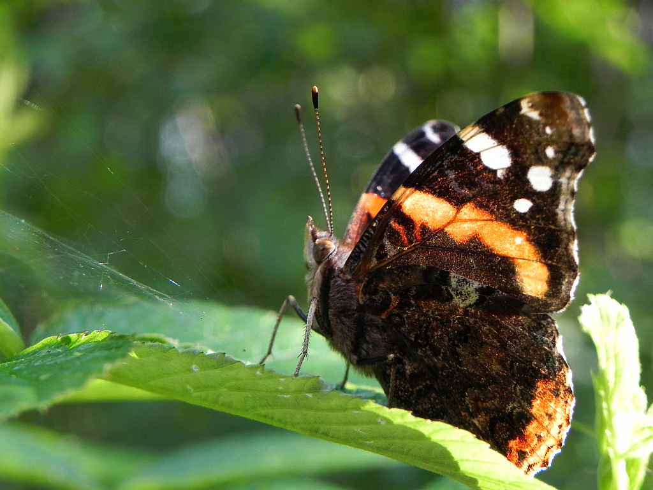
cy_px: 245
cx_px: 326
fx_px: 1981
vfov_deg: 14.1
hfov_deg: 18.7
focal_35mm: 105
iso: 261
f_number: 4
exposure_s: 1/125
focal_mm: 18.8
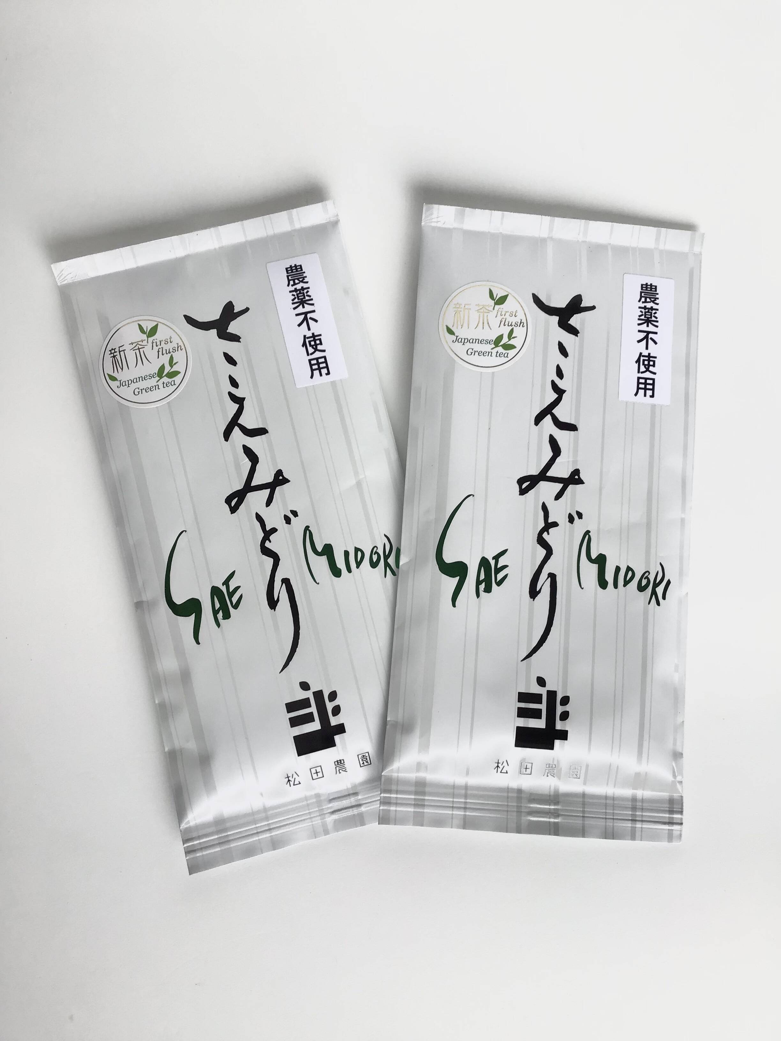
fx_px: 933
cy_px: 520
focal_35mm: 31
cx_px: 390
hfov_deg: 45.4
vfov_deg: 58.4
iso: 25
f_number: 2.4
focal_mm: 3.3
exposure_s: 1/125
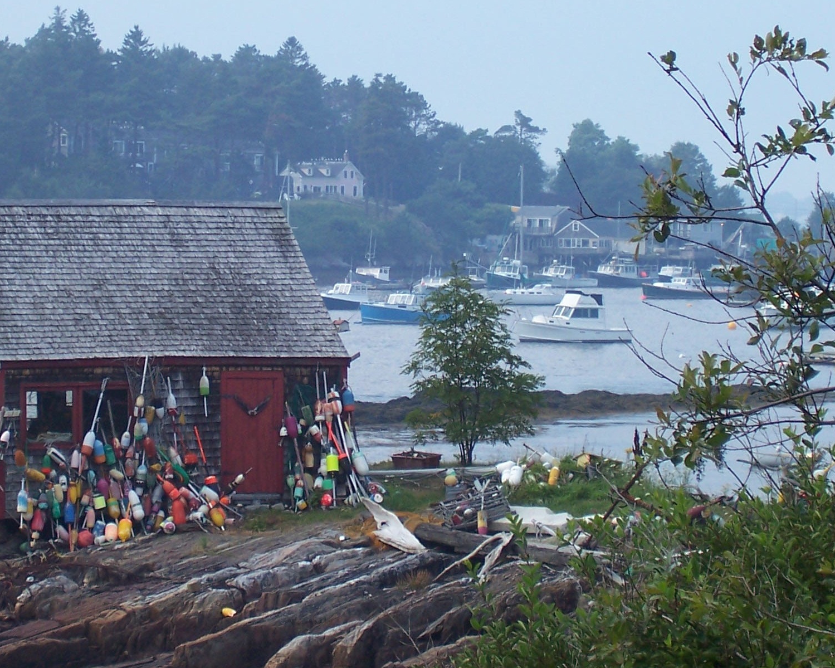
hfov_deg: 14.1
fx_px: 3385
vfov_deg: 11.3
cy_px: 340
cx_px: 368
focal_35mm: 137
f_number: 4.6
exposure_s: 1/250
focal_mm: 16.8
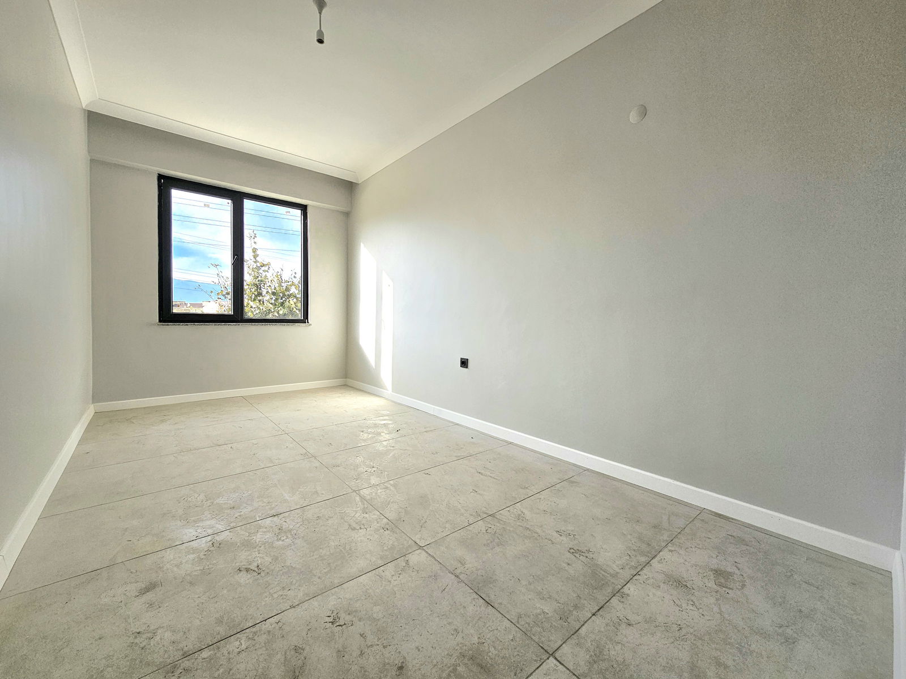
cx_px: 453
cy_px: 340
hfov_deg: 106.2
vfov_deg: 89.9
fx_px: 340
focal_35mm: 13
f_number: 2.2
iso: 50
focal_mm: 2.2
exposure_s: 1/476
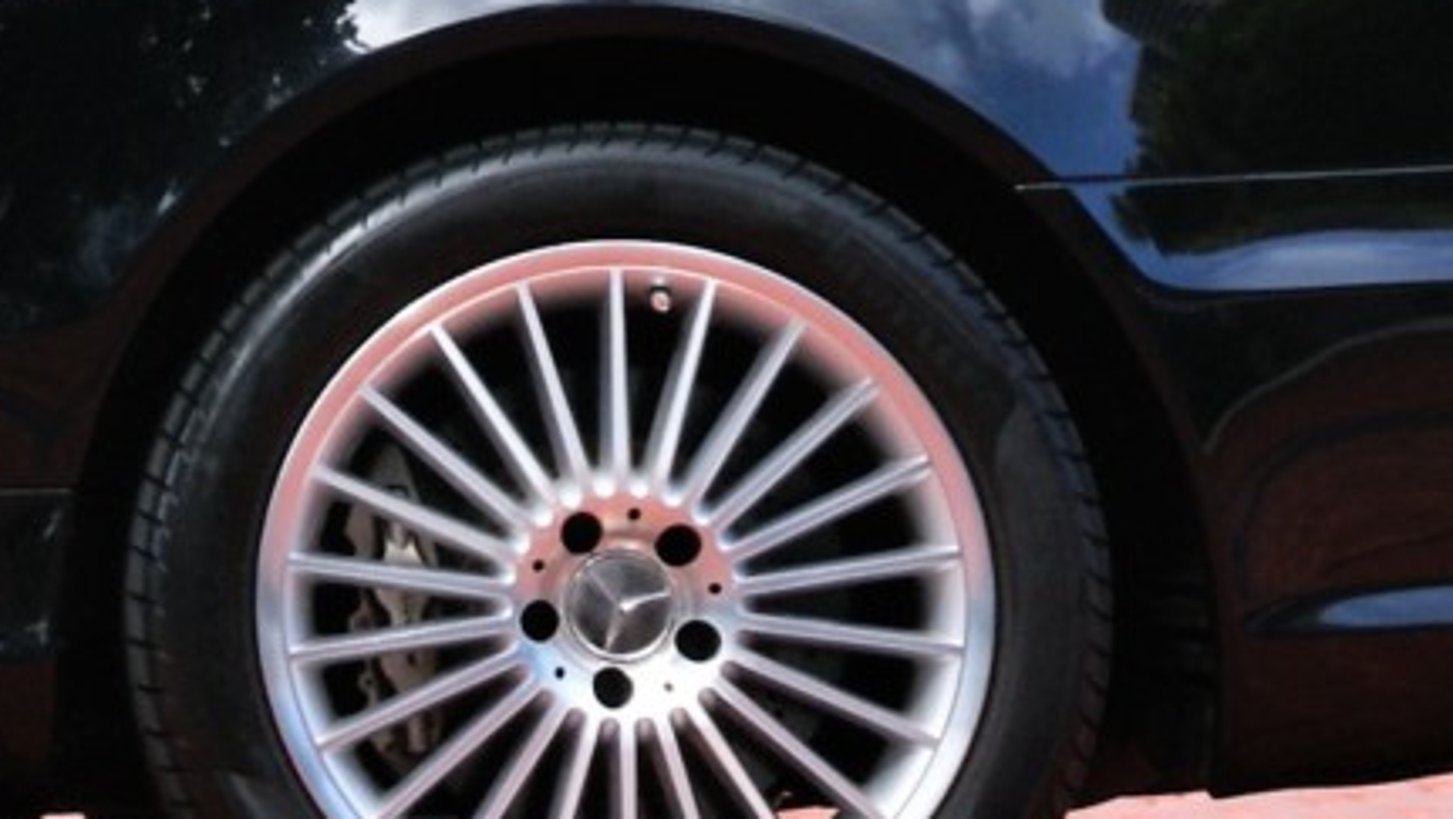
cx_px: -1237
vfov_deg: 2.2
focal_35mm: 559
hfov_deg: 3.8
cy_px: -393
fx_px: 21568
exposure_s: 1/25
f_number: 10
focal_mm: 75
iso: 100
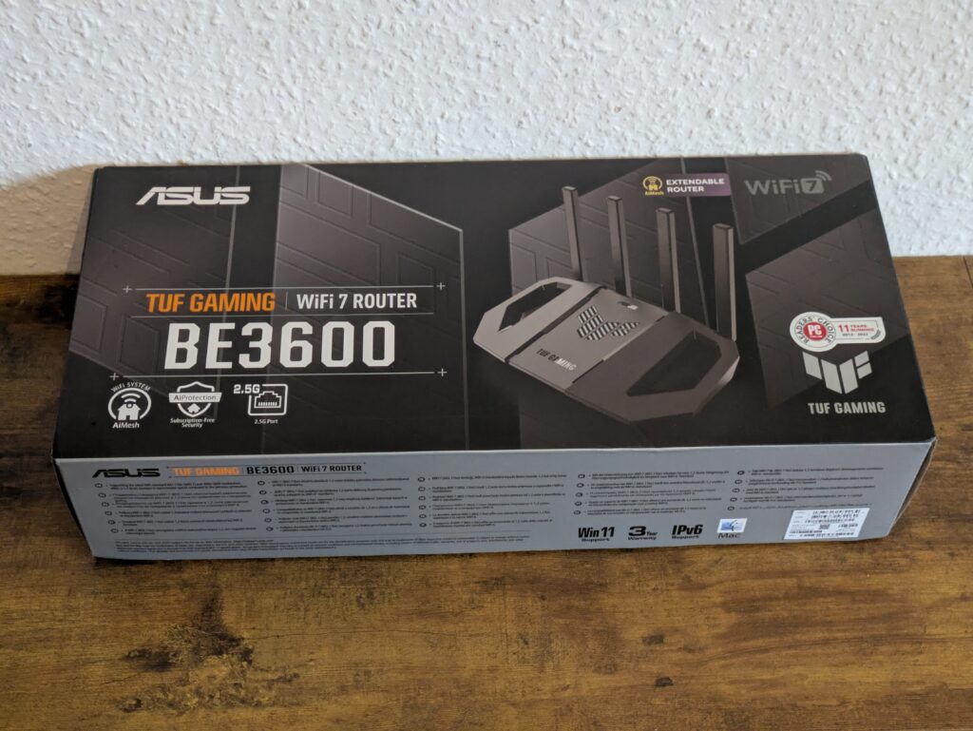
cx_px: 486
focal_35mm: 51
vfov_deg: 28.6
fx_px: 1434
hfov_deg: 37.5
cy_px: 366
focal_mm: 5.43
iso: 646
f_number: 1.89
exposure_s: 1/25
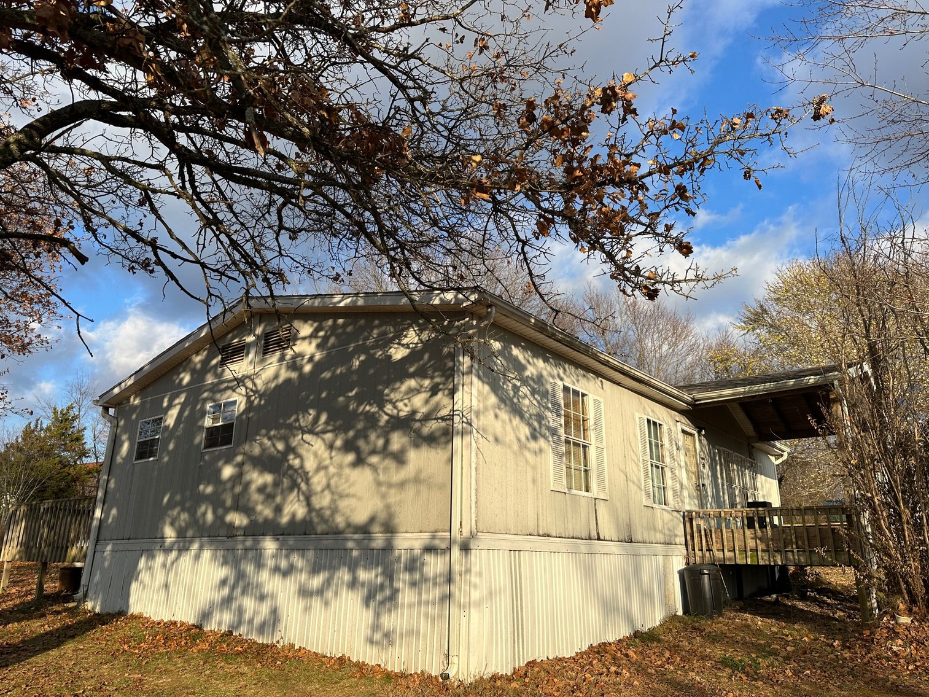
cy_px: 348
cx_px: 464
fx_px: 644
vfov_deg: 56.8
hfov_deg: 71.6
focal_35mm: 24
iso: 80
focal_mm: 6.86
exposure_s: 1/3717
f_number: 1.78
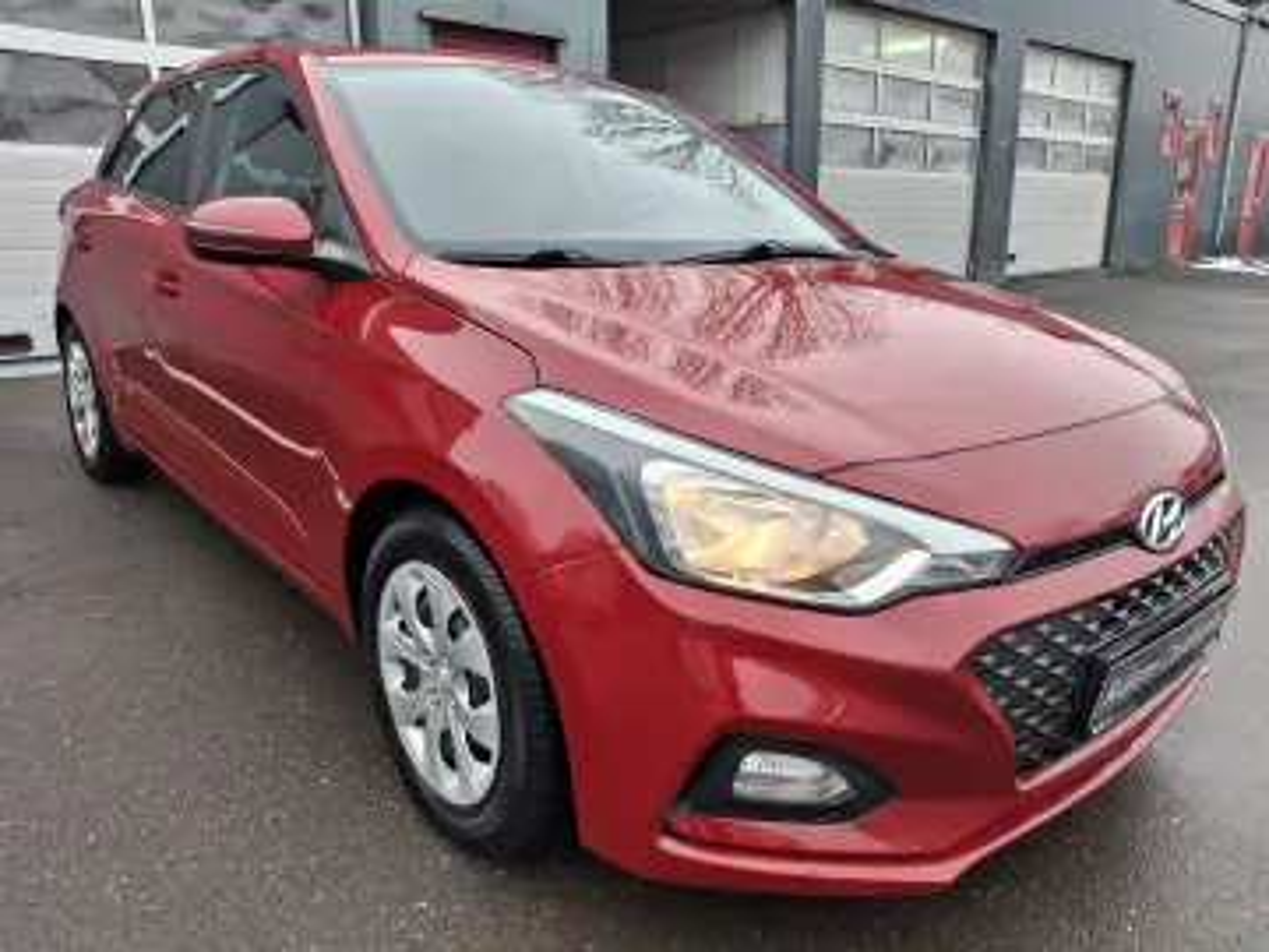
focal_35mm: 25
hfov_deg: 69.4
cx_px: 634
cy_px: 476
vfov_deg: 54.9
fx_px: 916
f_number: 1.8
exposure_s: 1/100
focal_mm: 4.69
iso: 40
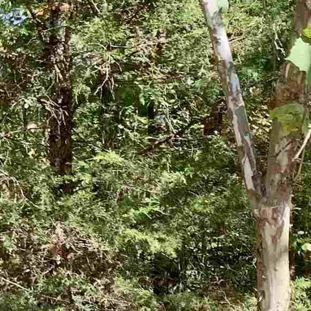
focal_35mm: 122
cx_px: -298
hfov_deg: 12.6
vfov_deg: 14.2
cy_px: 251
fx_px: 1240
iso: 25
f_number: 1.8
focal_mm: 4.25
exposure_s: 1/236
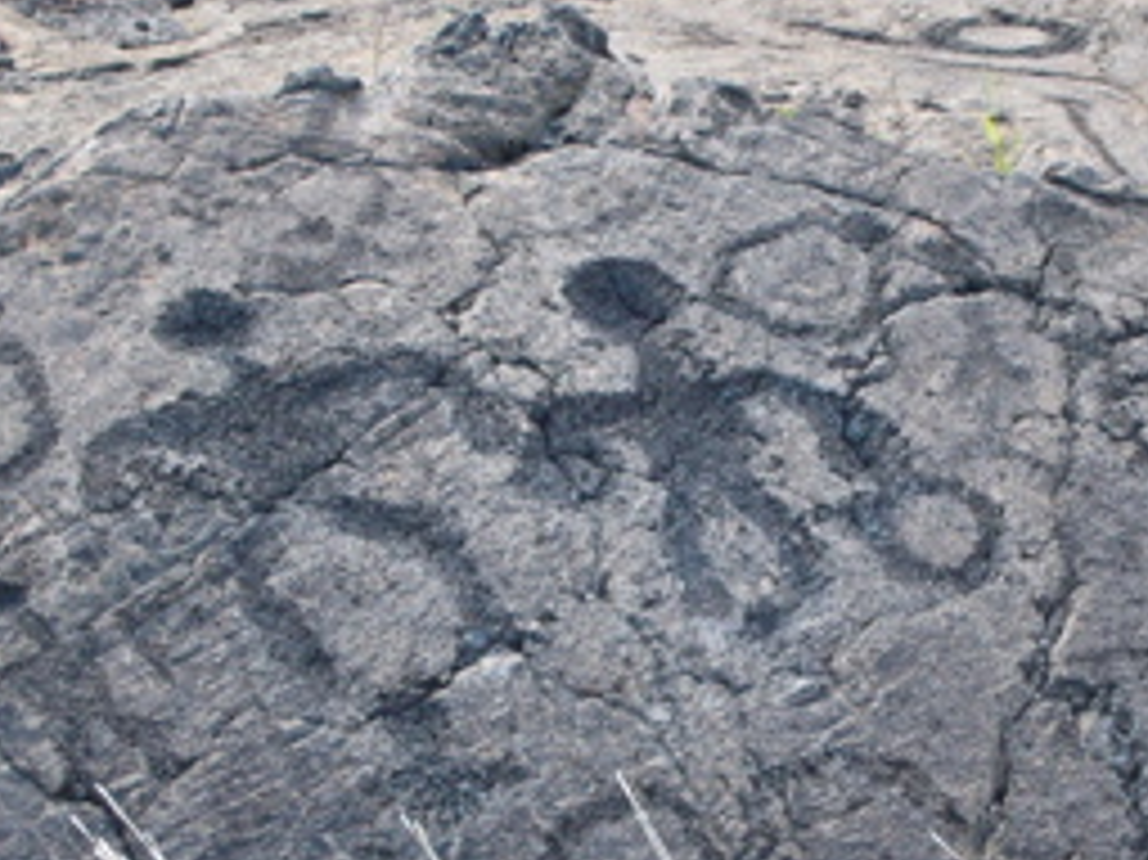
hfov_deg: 12.8
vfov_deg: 9.6
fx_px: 5105
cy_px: 567
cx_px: 626
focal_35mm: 154
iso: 100
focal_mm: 16.3
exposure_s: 1/50
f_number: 4.8
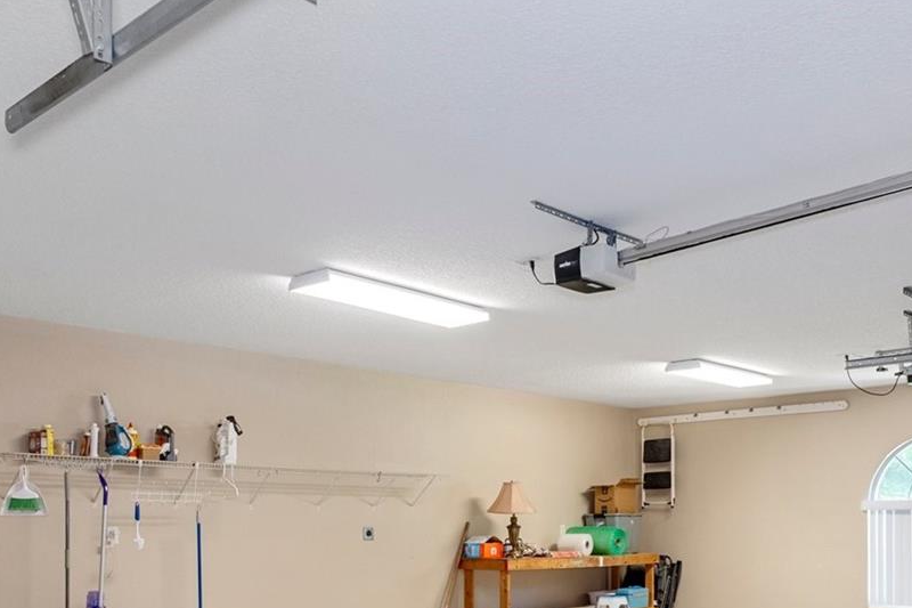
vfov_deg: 34.6
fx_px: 912
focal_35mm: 36
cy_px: 558
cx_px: 523
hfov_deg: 52.9
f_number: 8
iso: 320
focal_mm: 12
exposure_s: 1/10
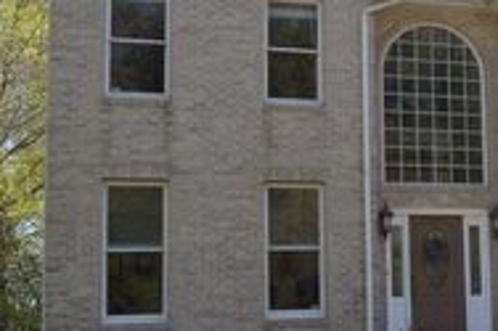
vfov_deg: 18.9
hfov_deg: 25.2
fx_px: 995
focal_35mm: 72
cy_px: 208
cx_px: 601
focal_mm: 18
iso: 100
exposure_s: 1/200
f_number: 6.3
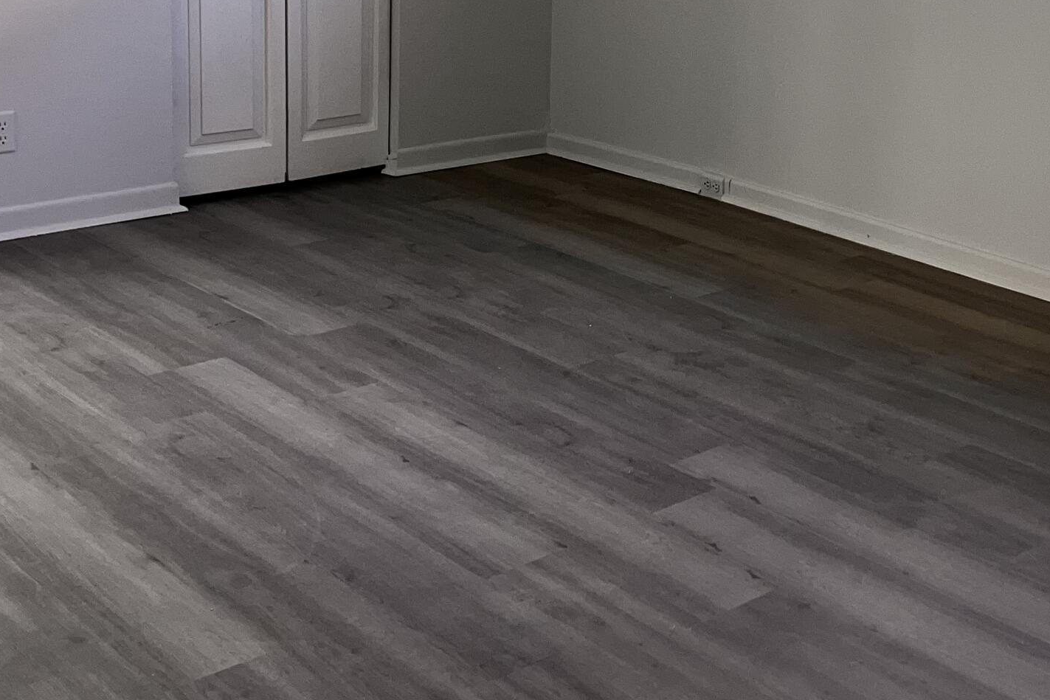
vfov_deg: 23.1
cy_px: 43
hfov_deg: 34.4
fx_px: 1663
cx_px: 767
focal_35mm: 57
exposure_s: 1/120
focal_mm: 5.7
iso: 50
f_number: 1.5
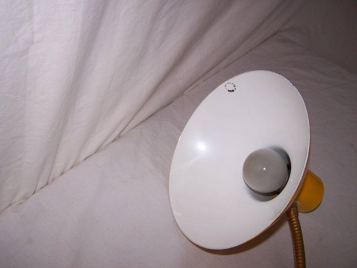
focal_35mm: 38
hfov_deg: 49.0
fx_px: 392
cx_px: 178
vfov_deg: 37.7
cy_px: 134
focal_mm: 6.3
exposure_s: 1/60
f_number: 2.8
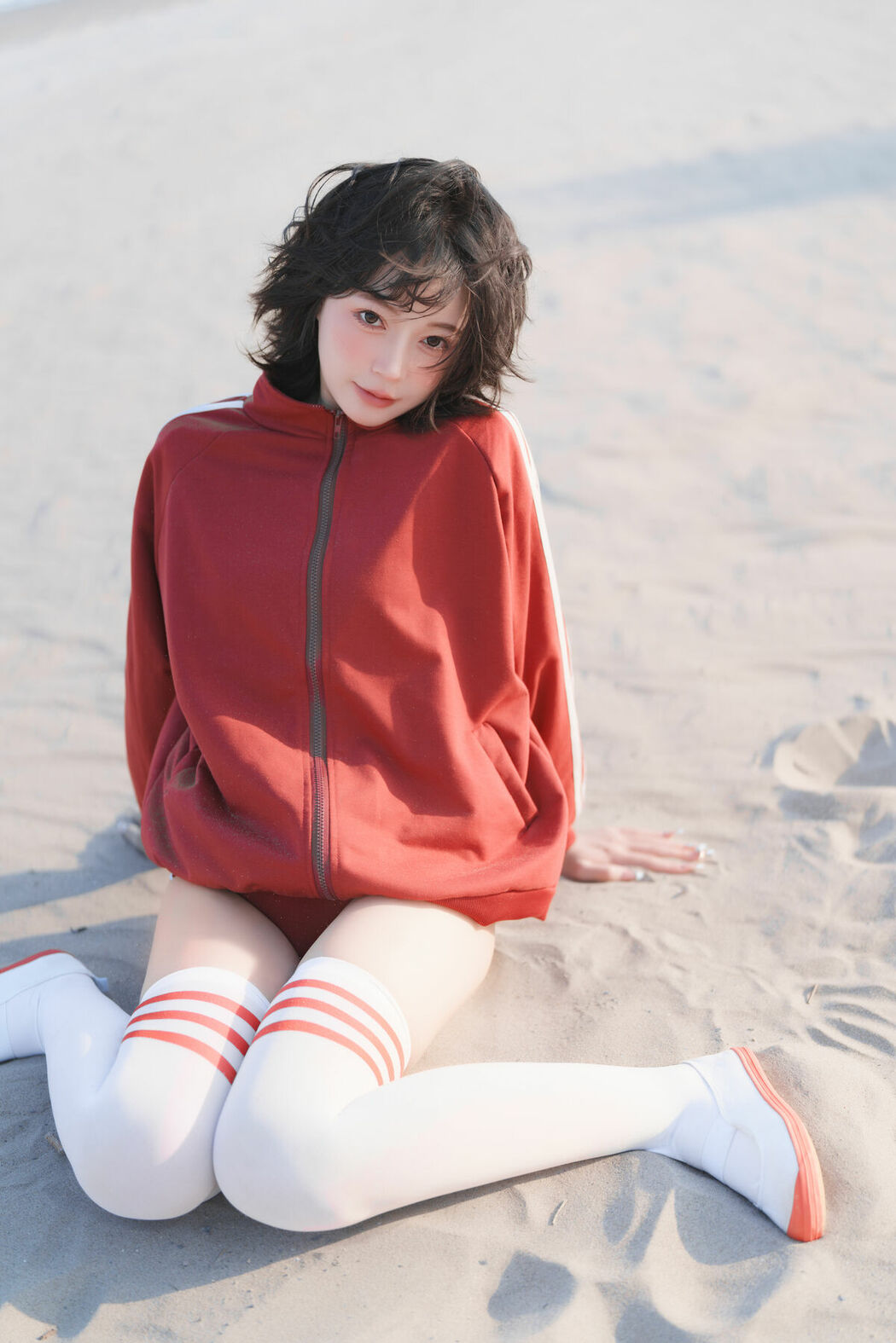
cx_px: 448
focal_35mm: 50
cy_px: 672
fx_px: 1867
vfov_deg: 39.6
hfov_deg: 27.0
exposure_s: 1/5000
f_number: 1.4
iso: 100
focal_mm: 50
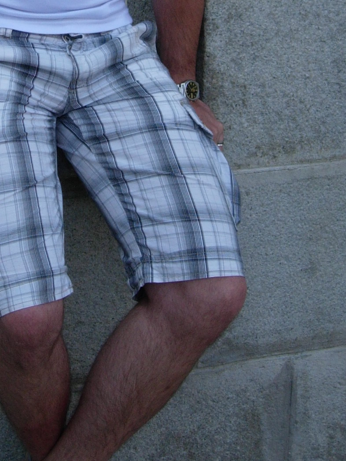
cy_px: 23
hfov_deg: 15.6
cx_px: 40
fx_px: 1253
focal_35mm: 94
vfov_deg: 20.3
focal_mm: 7.8
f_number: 2.8
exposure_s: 1/558
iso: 64
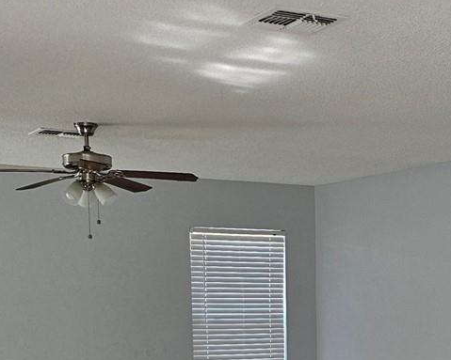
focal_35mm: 75
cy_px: 394
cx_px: 360
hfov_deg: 25.0
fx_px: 1001
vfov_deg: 19.6
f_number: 1.7
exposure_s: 1/207
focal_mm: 6.3
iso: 100
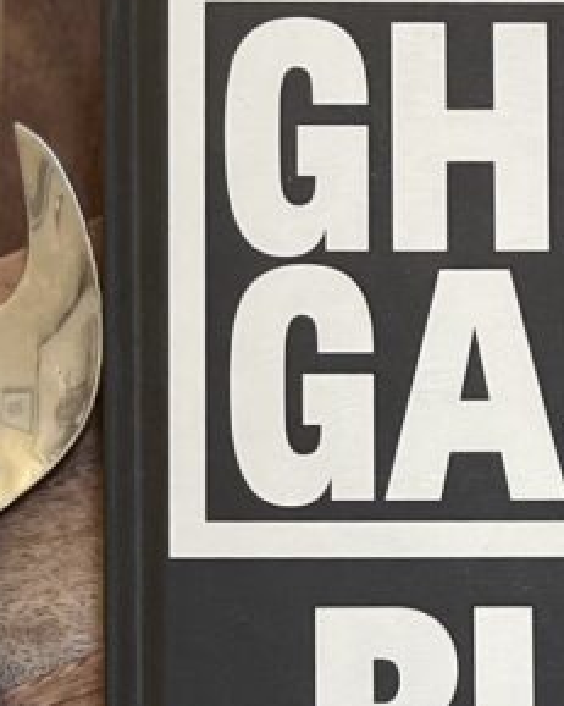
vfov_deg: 20.3
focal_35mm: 90
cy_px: 782
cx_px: 293
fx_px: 1879
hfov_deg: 17.1
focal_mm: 5.1
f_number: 1.6
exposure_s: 1/60
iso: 400
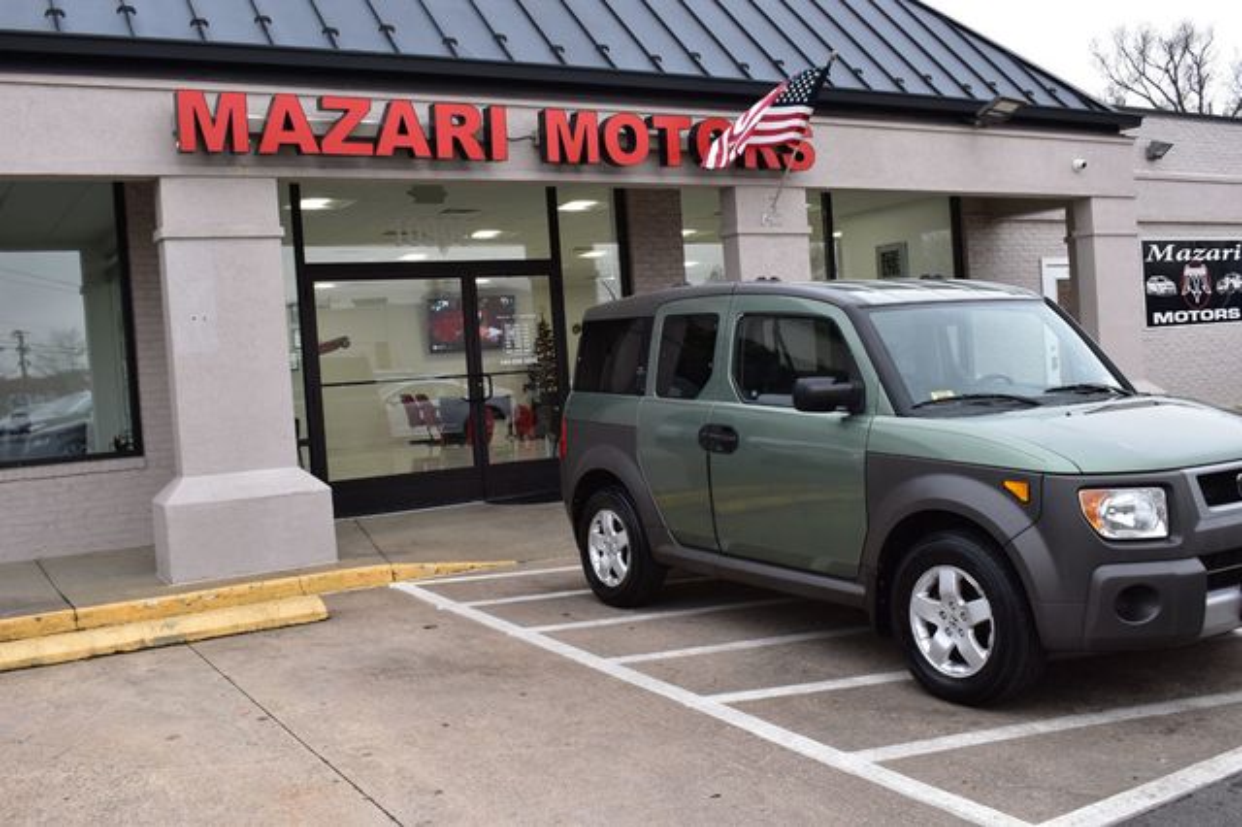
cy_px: 414
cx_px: 621
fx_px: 1241
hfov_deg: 53.2
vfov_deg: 36.8
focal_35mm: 36
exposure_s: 1/60
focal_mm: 24
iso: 400
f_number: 8
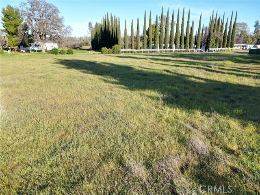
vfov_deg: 56.8
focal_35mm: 24
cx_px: 130
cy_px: 98
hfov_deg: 71.6
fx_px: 180
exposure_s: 1/1000
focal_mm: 6.72
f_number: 1.7
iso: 100
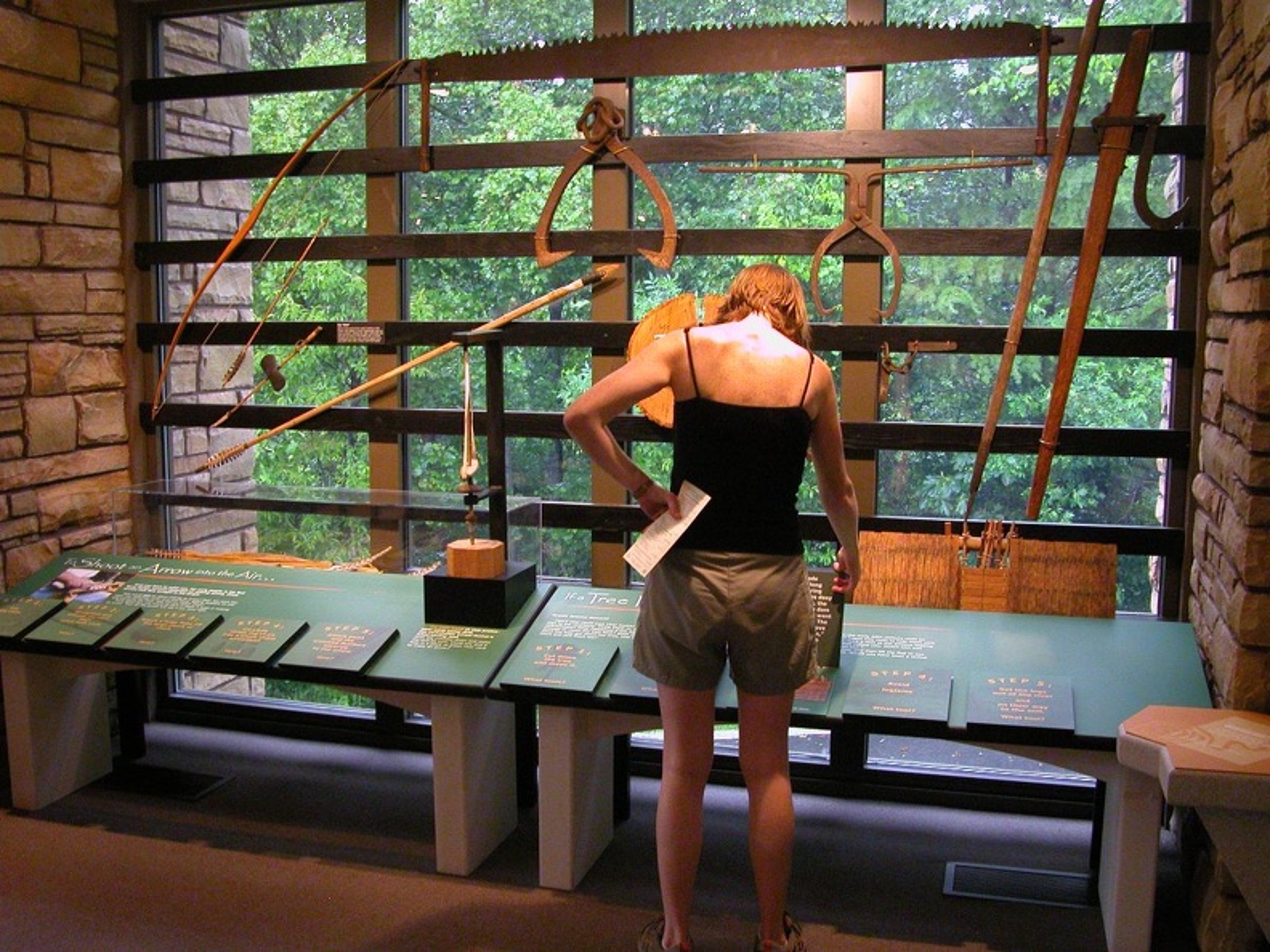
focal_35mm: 34
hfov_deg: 54.0
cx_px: 635
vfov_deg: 41.8
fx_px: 1247
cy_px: 476
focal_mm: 8.9
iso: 400
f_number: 2.8
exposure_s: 1/60
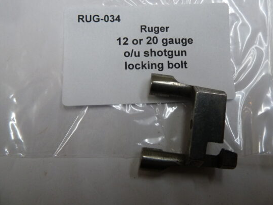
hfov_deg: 63.3
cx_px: 152
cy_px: 97
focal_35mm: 28
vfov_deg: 49.7
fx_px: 221
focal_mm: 4.1
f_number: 3.3
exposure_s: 1/30
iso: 250
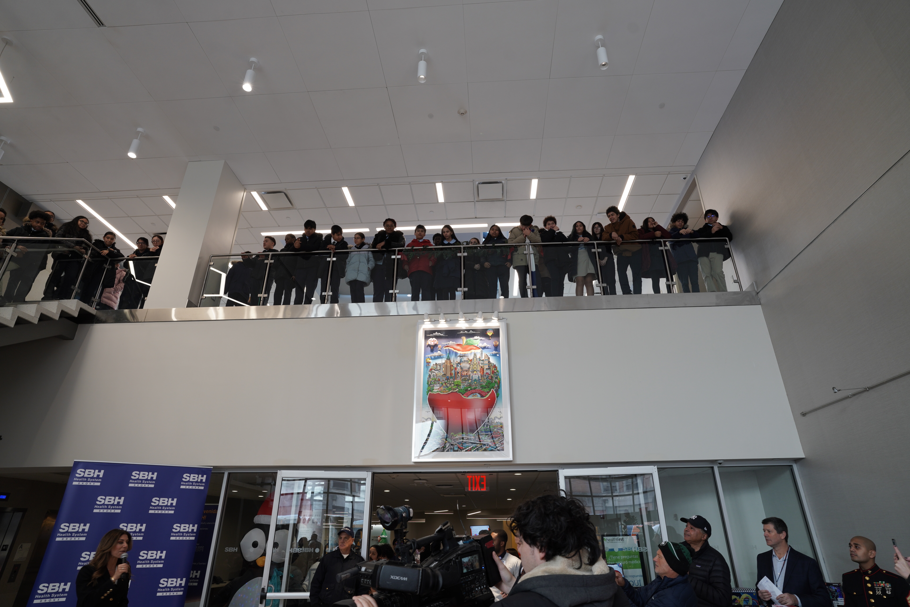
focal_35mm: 20
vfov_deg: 61.9
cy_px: 304
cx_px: 455
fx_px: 506
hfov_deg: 84.0
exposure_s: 1/30
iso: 250
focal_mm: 20
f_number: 6.3
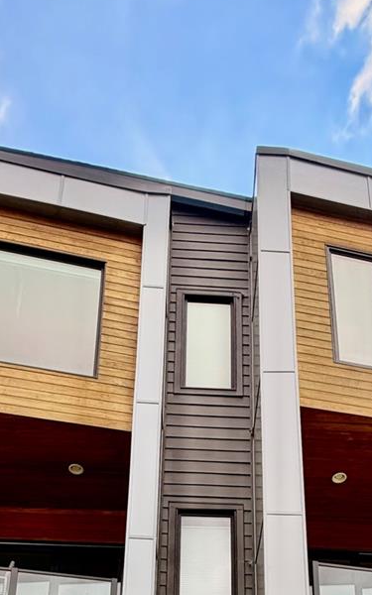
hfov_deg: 33.6
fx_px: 616
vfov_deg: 36.6
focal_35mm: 38
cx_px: 204
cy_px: 747
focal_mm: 2.22
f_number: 2.2
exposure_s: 1/421
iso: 64
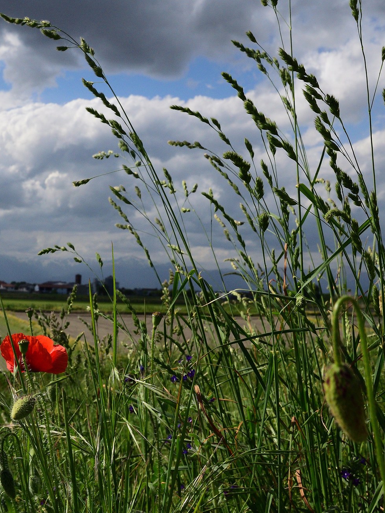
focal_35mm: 56
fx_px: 829
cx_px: 151
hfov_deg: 26.1
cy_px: 216
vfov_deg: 34.4
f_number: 11
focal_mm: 21
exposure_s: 1/500
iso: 800
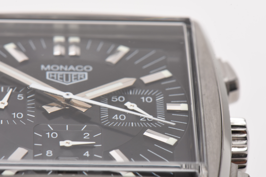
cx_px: 133
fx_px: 942
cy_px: 88
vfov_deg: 10.8
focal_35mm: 128
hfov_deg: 16.1
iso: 100
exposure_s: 1/100
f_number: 22
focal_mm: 85
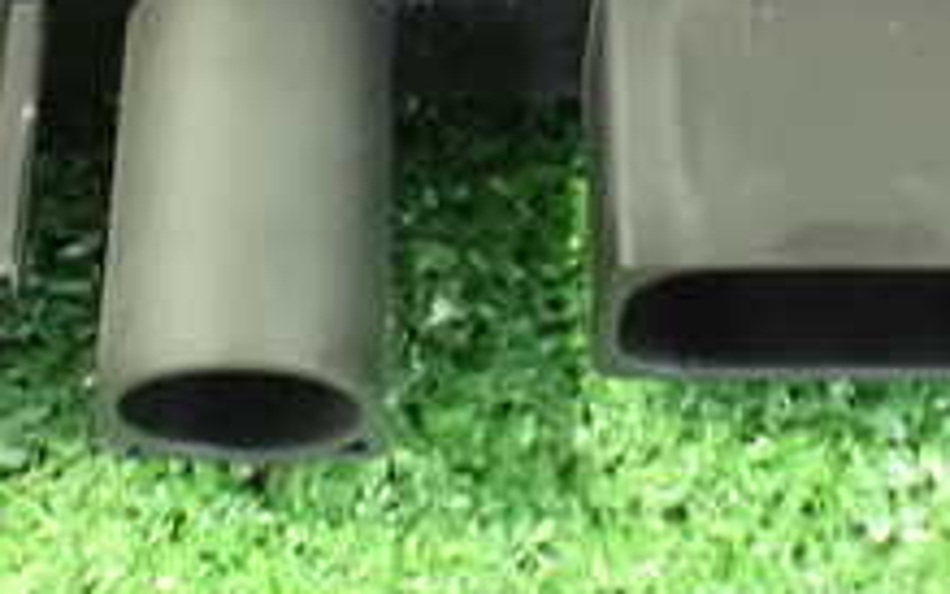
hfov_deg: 23.8
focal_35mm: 87
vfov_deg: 14.3
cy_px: -217
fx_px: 2253
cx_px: 525
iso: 1600
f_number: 2.3
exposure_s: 1/15
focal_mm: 5.4
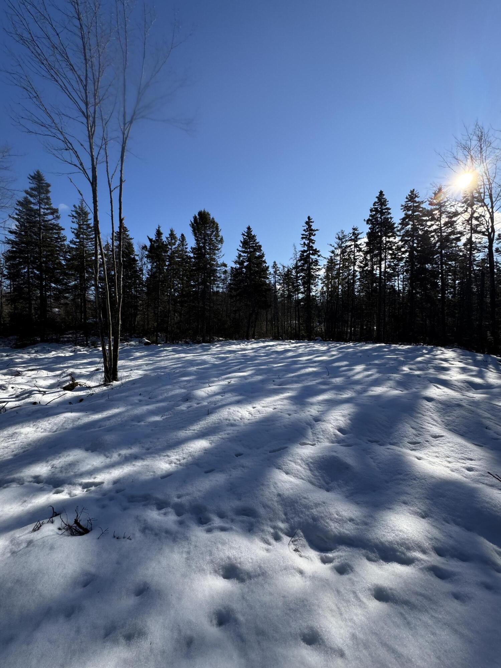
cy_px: 334
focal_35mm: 14
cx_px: 250
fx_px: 270
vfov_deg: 102.1
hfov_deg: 85.7
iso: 50
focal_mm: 2.22
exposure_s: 1/2342
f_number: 2.2
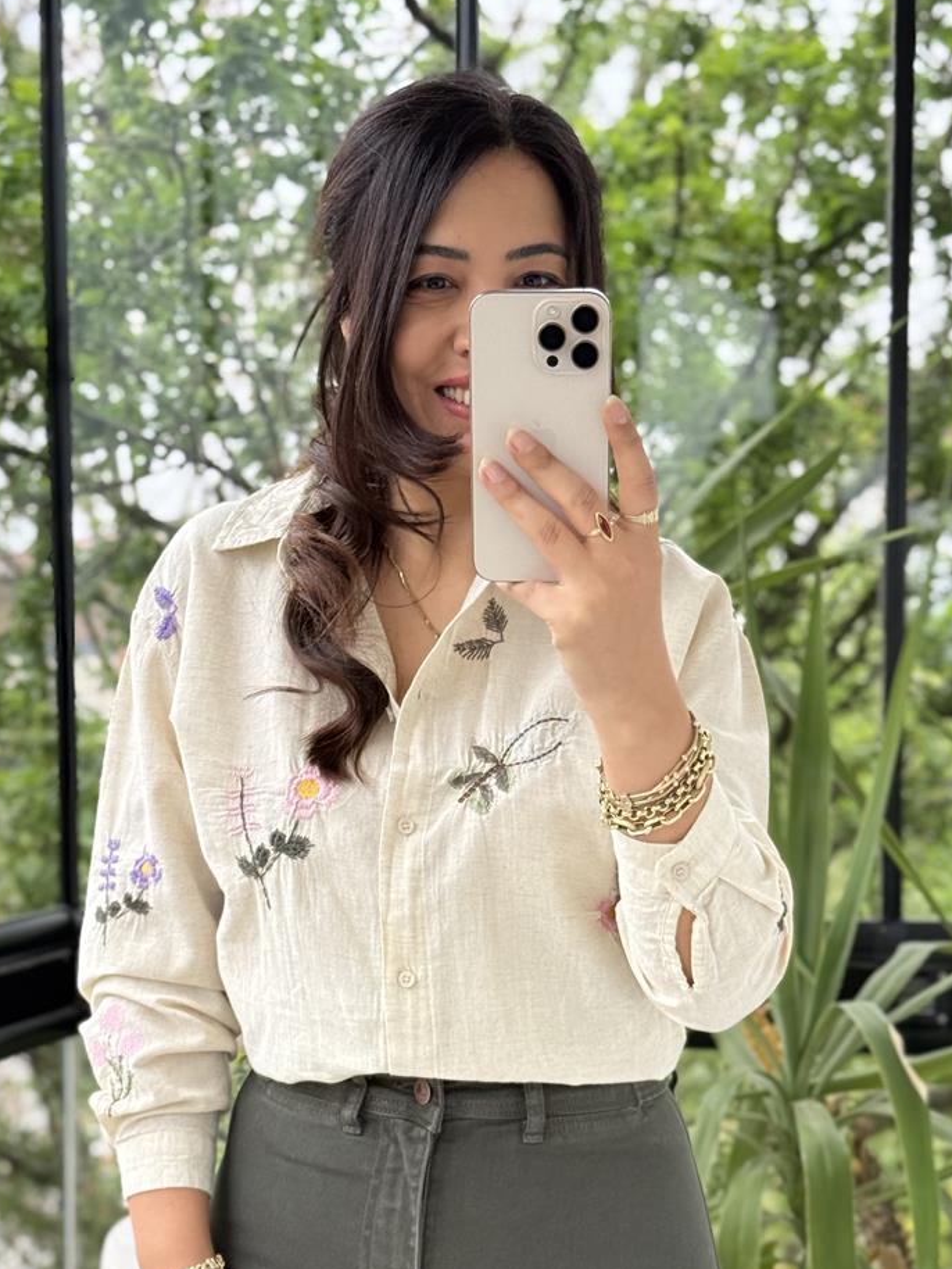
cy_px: 881
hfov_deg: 21.0
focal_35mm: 70
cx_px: 504
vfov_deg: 27.5
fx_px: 2566
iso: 100
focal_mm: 6.76
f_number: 1.78
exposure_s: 1/434
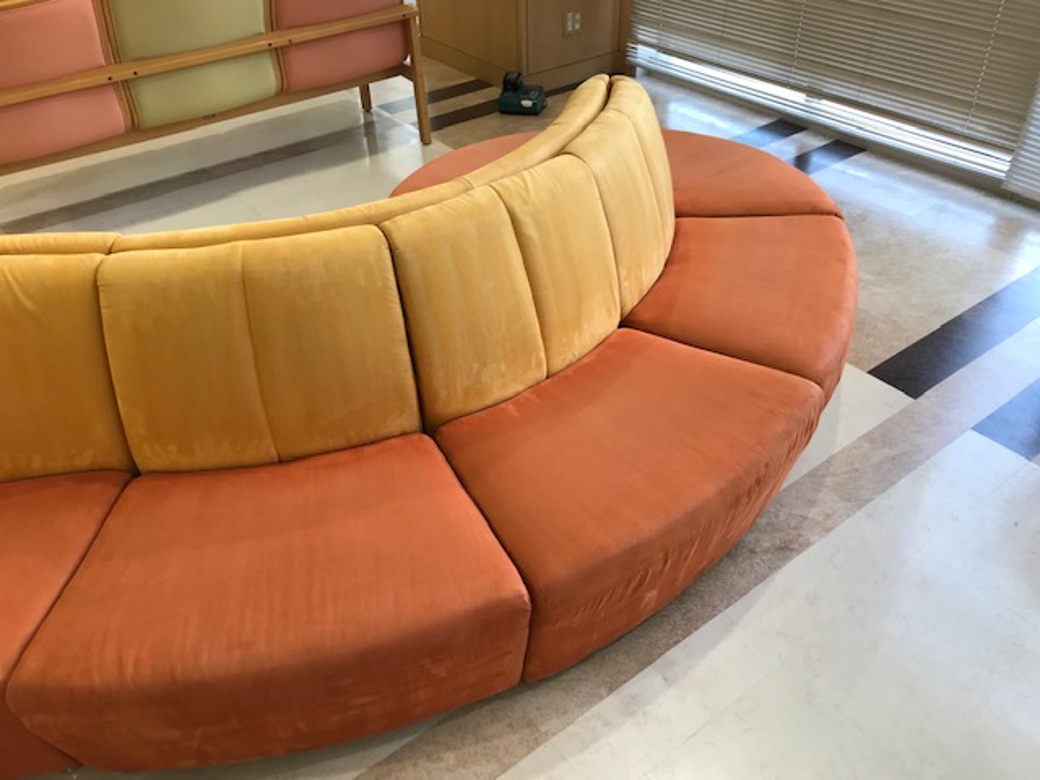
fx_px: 841
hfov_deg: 63.4
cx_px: 520
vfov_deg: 49.7
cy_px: 390
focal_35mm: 28
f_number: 1.8
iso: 25
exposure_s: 1/60
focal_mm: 3.99
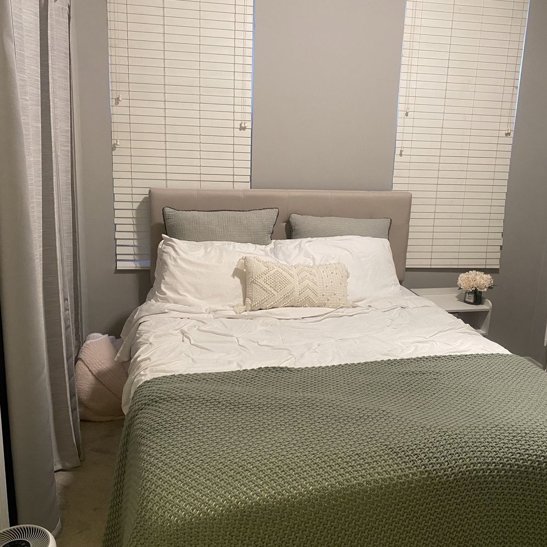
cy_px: 274
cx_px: 281
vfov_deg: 52.5
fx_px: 554
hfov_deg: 52.5
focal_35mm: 31
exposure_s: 1/60
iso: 250
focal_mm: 4.25
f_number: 1.8
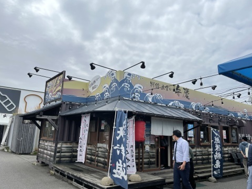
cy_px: 94
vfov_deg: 51.4
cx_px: 127
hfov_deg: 65.3
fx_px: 197
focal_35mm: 27
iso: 32
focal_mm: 4.2
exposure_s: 1/6494
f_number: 1.6
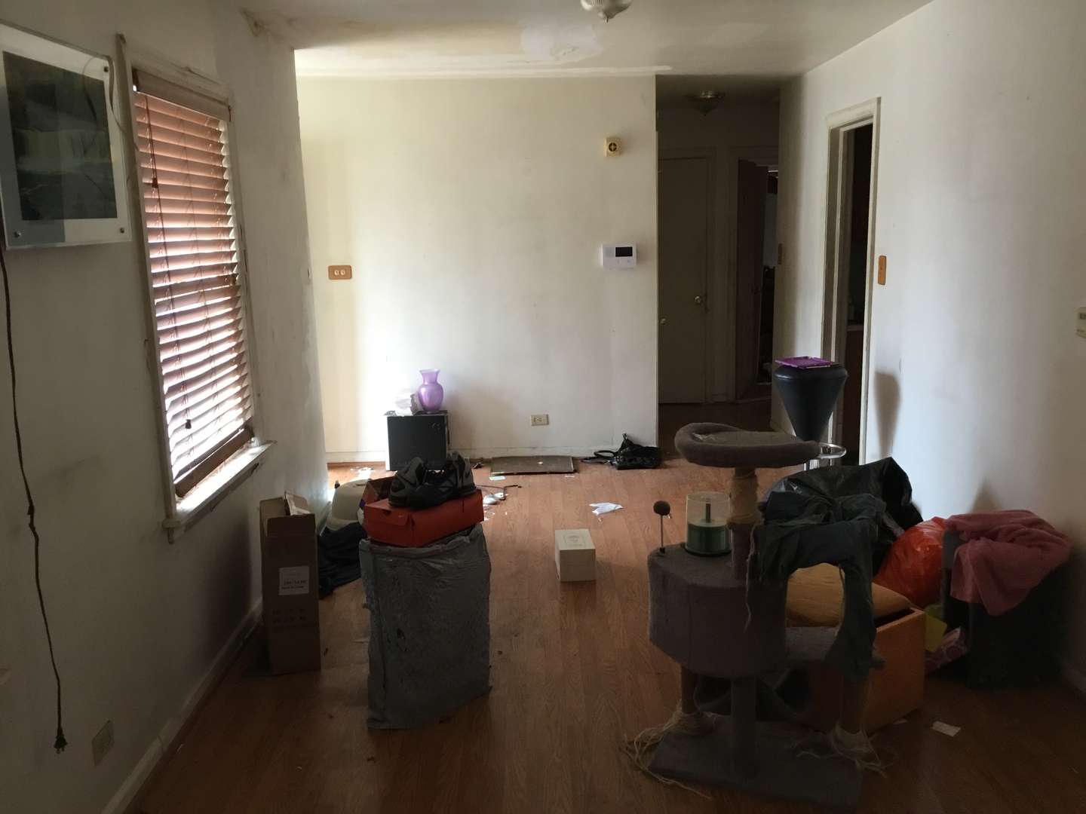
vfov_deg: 45.4
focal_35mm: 31
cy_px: 407
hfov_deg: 58.4
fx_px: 973
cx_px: 543
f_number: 2.4
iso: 100
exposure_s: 1/30
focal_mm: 3.3
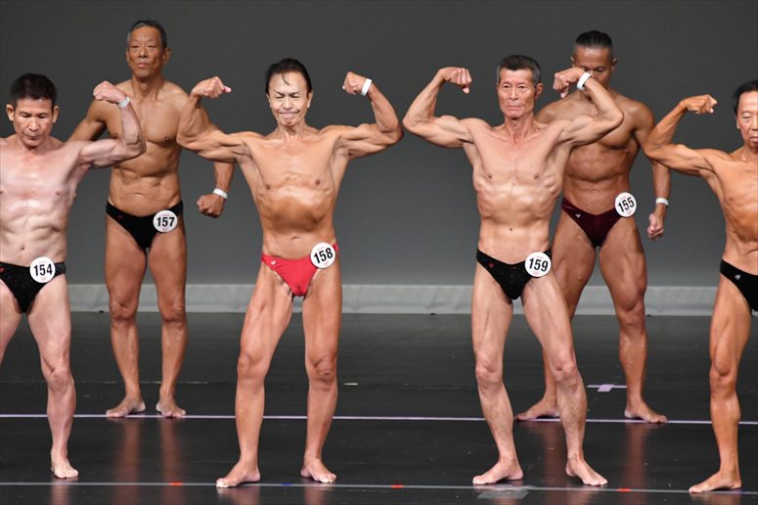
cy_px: 252
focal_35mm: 375
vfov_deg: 3.7
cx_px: 379
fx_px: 7892
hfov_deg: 5.5
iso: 4000
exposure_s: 1/400
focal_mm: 250
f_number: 5.6
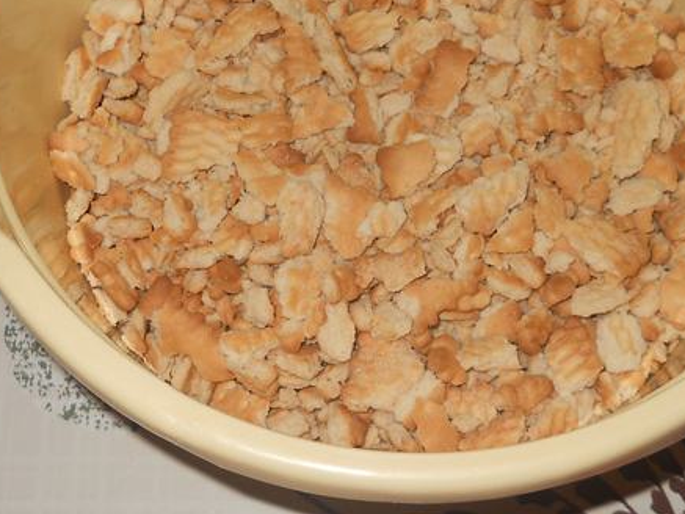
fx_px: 1485
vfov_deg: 19.6
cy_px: 183
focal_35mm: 75
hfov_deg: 26.0
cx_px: 378
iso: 80
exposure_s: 1/30
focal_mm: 6.72
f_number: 5.5
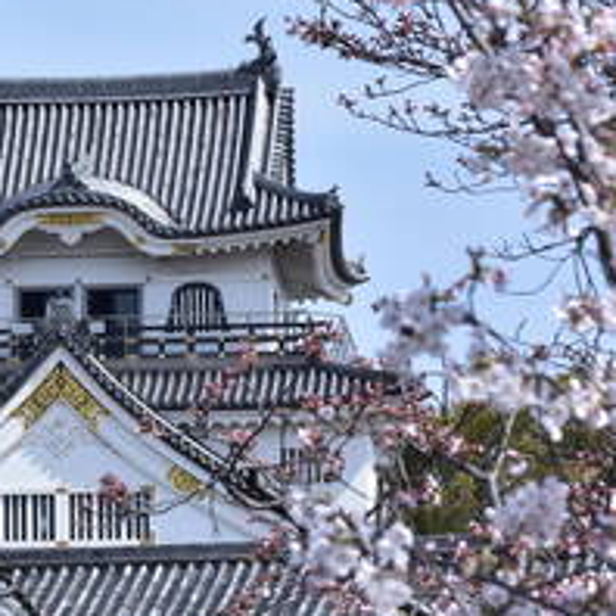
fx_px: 5214
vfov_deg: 6.8
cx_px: -3
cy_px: 375
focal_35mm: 259
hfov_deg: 6.7
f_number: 9
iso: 640
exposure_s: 1/1250
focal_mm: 68
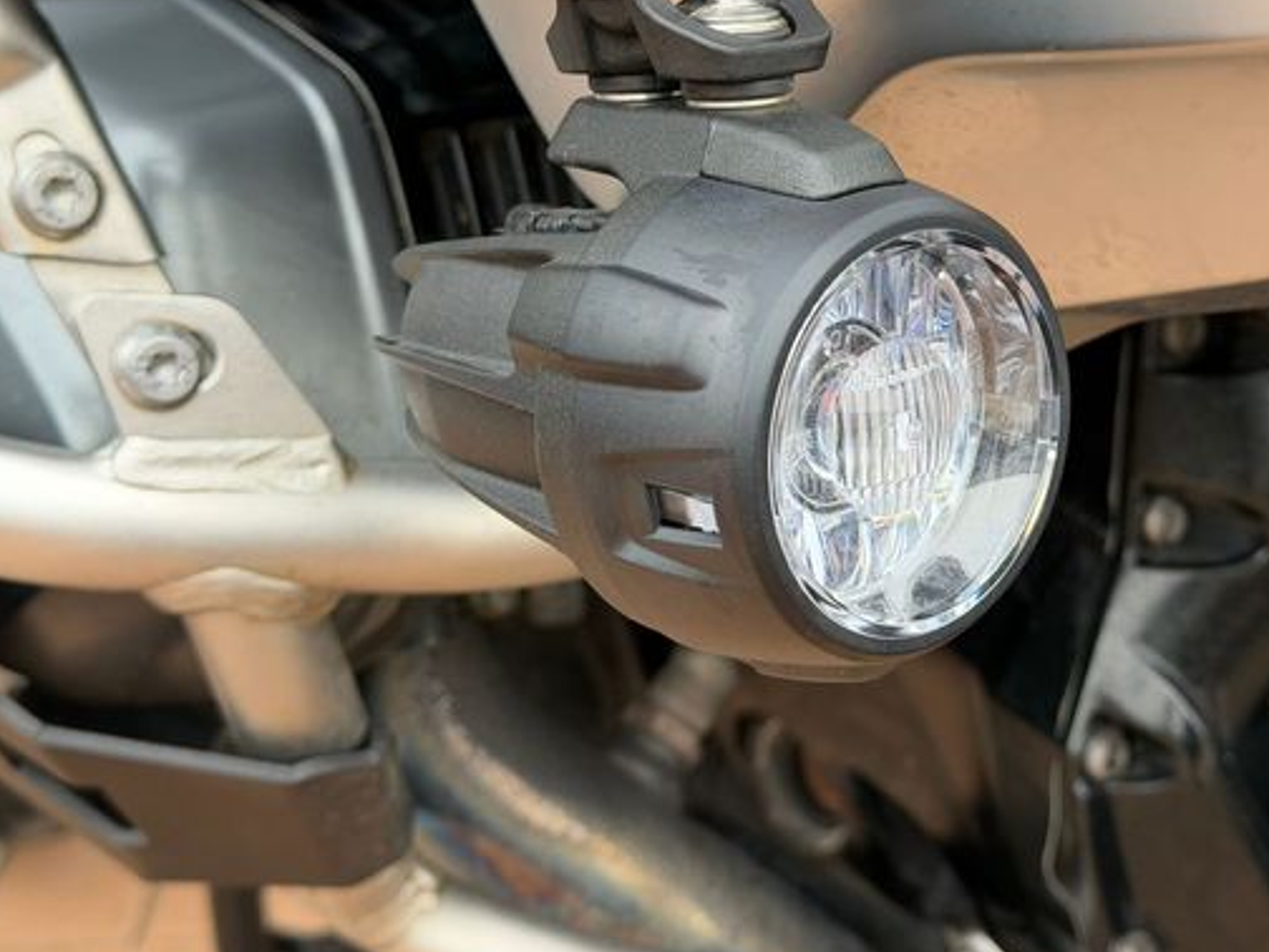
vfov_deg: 24.0
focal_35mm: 61
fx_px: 2236
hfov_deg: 31.6
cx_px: 743
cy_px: 373
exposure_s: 1/241
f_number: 1.78
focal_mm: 6.76
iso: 64
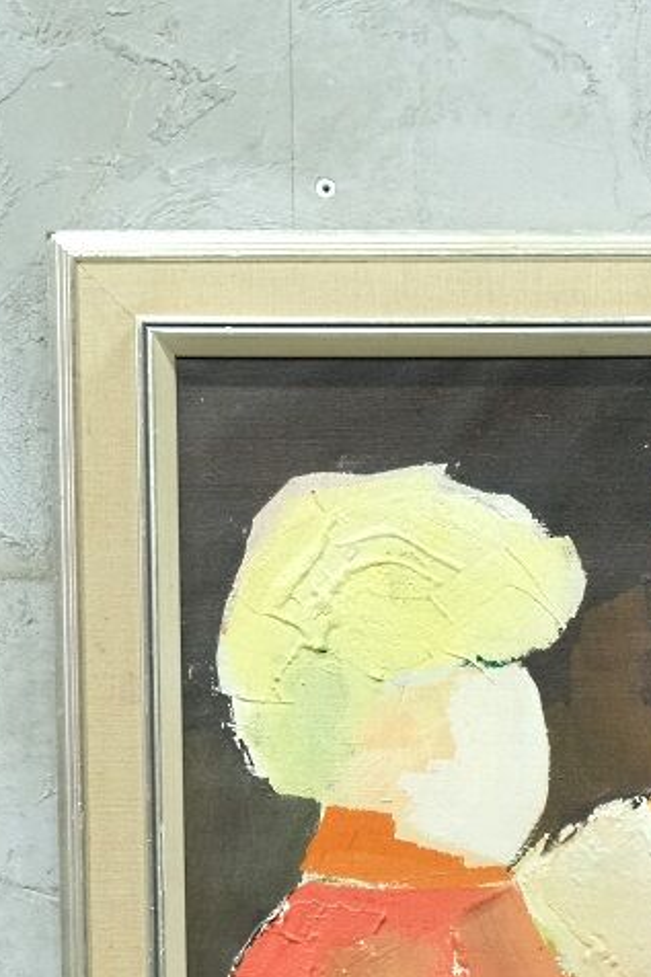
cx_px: 663
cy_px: 907
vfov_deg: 16.4
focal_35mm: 123
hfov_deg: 11.0
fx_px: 3339
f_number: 4
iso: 2500
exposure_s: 1/45
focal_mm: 30.8
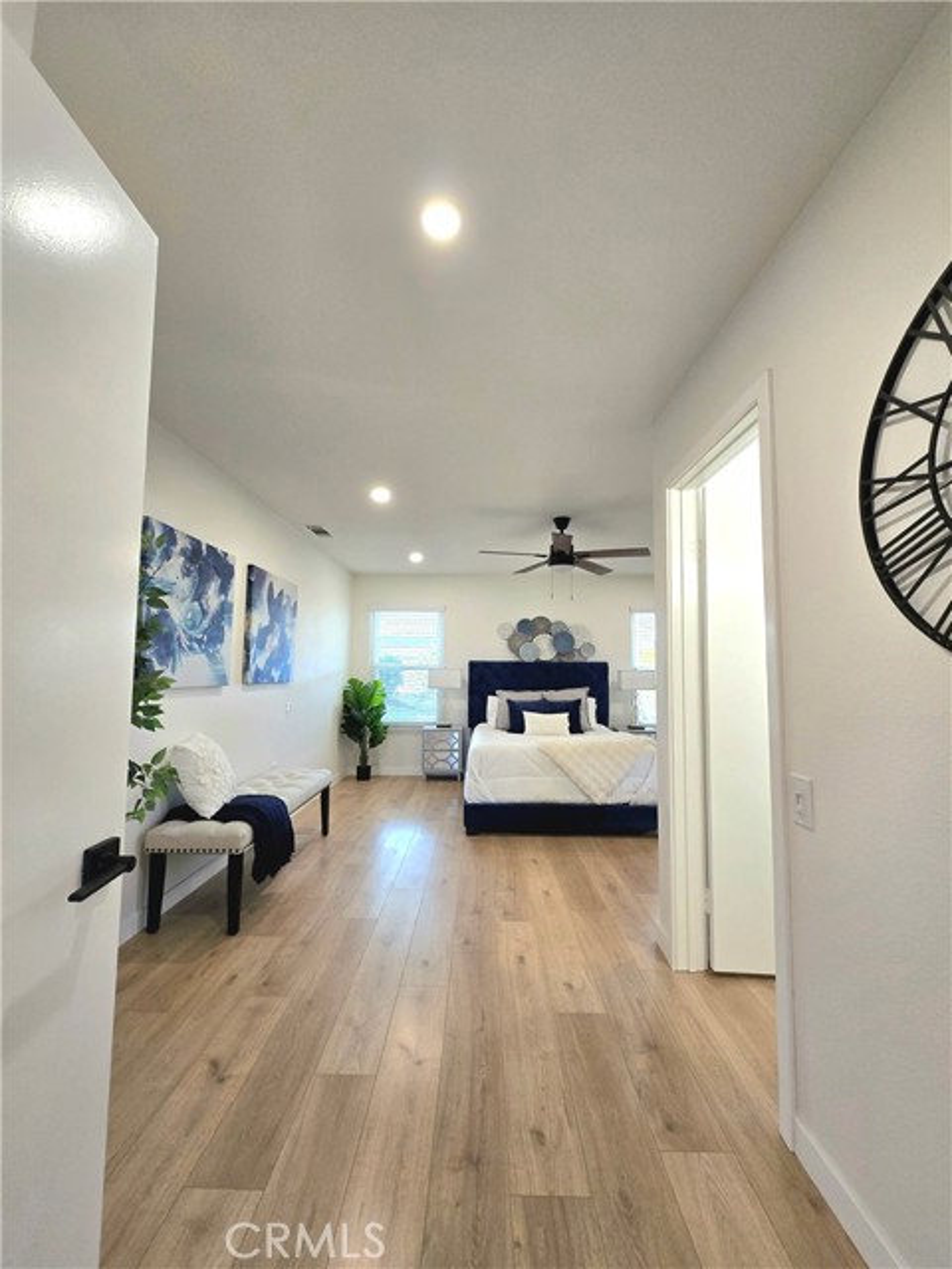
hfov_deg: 89.9
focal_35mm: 13
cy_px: 634
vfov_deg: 106.2
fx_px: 477
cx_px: 476
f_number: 2.2
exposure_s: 1/60.2
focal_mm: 1.7
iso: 100
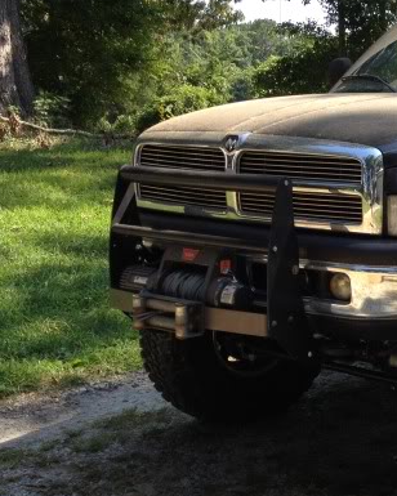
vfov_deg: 26.8
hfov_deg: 20.2
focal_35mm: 71
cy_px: 222
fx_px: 1043
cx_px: 473
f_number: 2.4
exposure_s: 1/442
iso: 64
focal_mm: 4.3
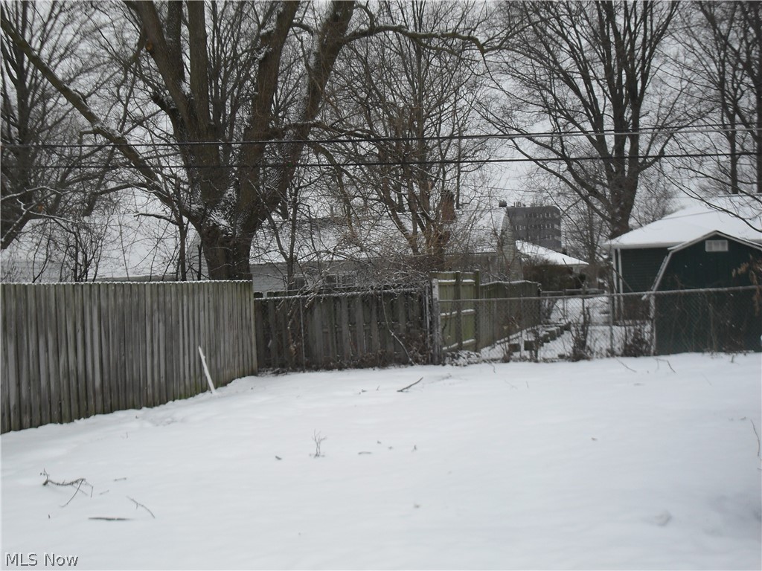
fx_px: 1255
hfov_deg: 33.8
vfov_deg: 25.7
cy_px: 286
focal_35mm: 57
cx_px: 381
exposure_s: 1/250
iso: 100
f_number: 4.3
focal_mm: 10.1
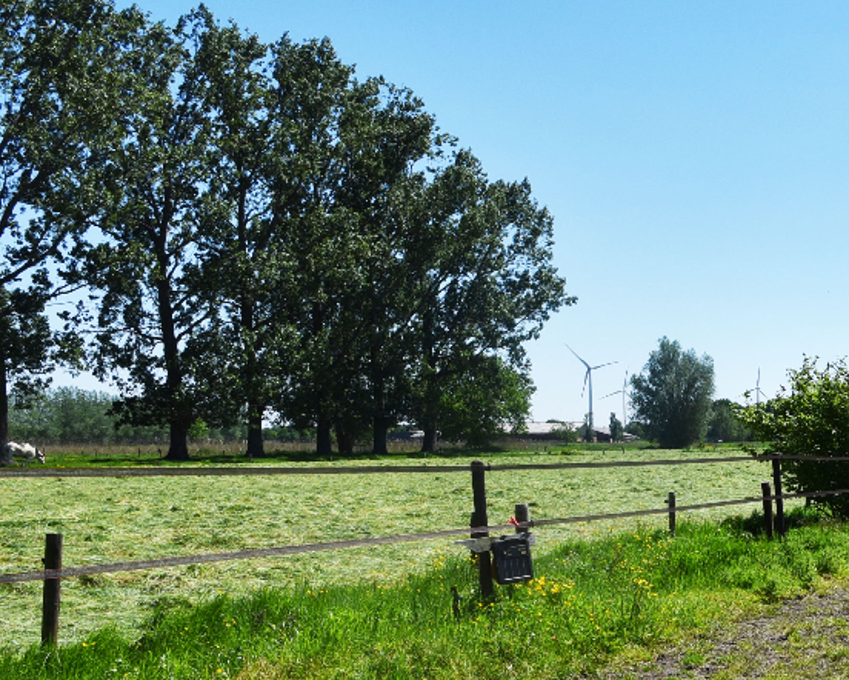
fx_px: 1106
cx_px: 1141
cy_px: 562
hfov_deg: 31.1
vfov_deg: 33.0
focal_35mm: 44
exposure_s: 1/500
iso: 200
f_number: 11
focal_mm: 16
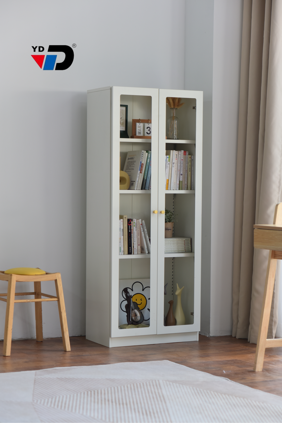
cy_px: 212
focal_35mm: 85
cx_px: 141
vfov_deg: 23.9
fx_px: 998
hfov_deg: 16.1
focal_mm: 85
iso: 400
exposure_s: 1/125
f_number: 4
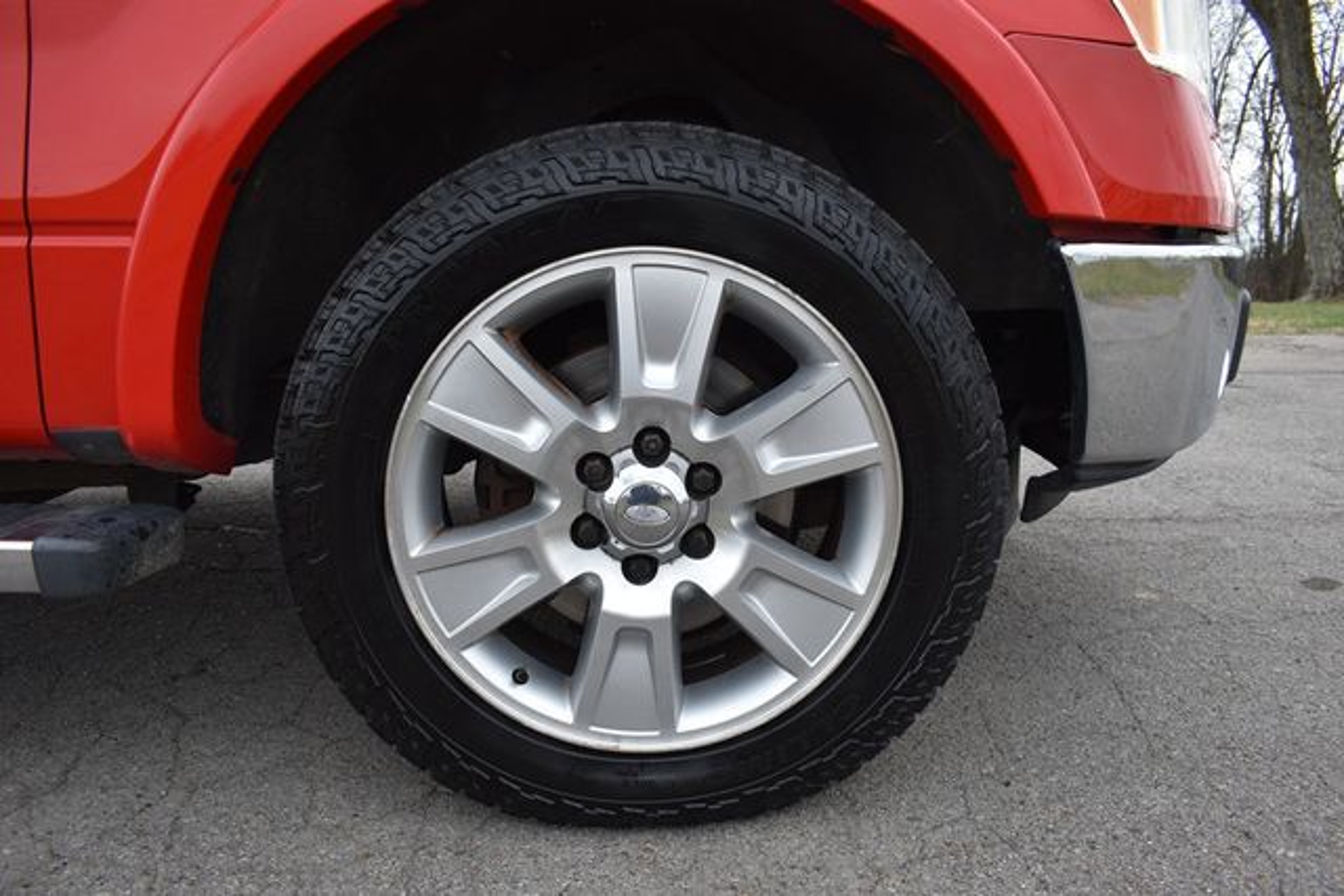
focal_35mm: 27
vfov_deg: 48.0
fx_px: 1008
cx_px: 672
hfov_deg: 67.4
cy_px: 448
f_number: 5.6
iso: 320
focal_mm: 18
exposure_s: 1/250
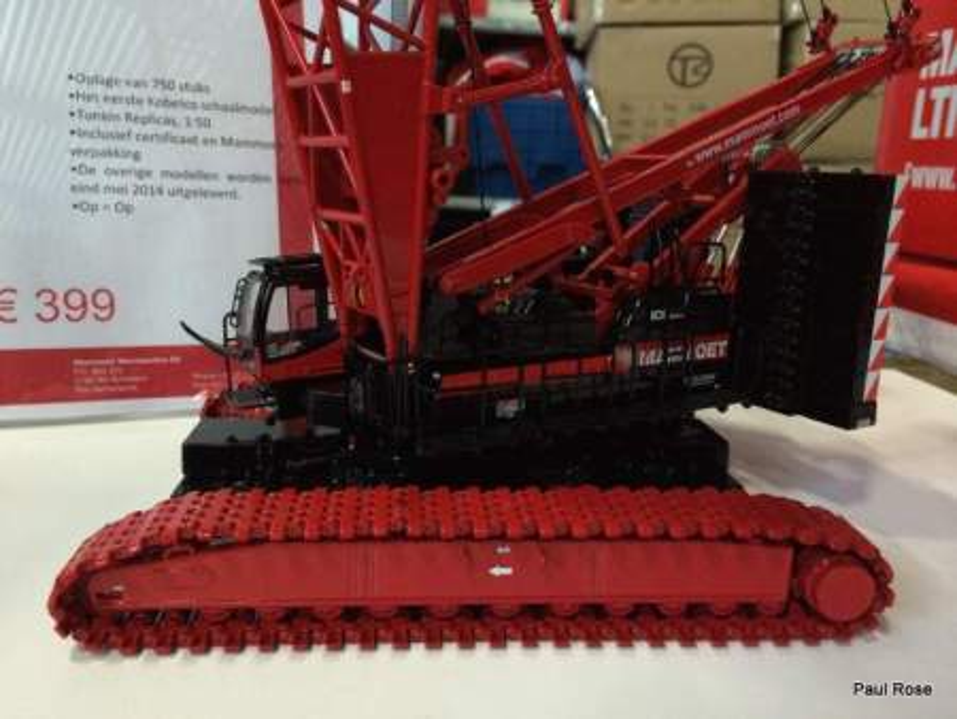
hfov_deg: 59.9
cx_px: 478
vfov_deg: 46.8
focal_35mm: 30
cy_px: 360
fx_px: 830
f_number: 2.2
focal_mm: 4.12
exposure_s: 1/30
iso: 320
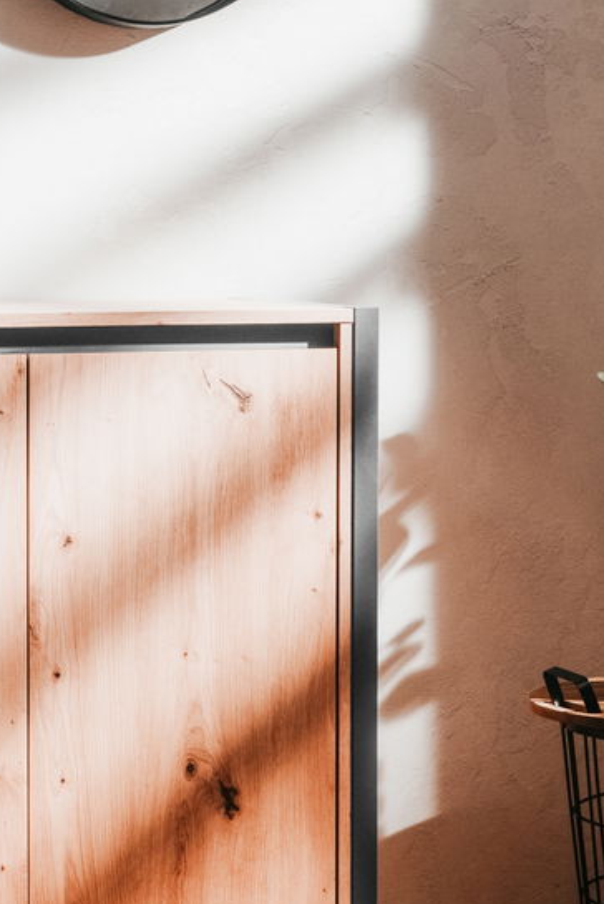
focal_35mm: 135
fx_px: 3393
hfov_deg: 10.1
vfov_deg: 15.2
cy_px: 396
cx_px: 11
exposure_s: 1/8
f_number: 9
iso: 100
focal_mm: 46
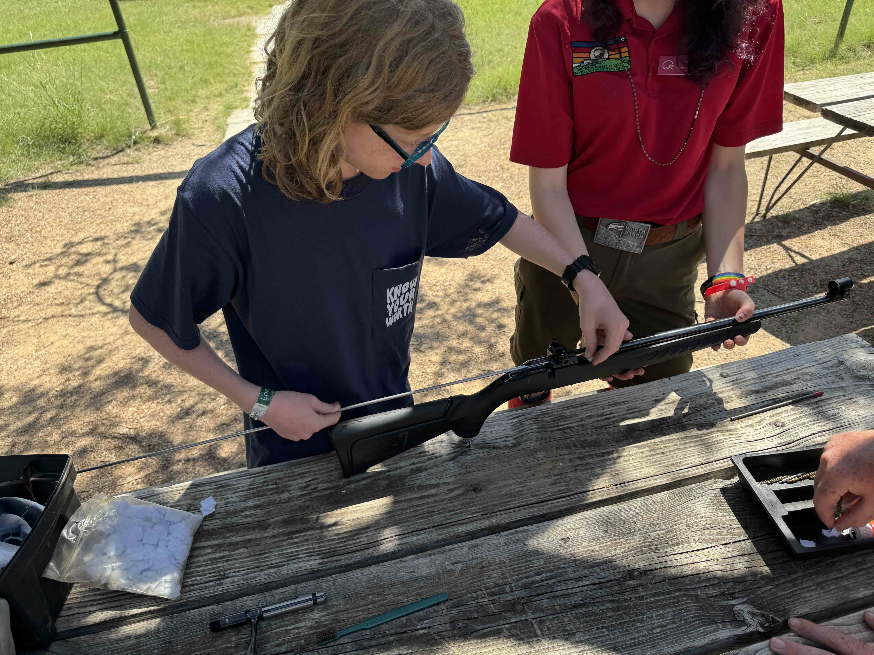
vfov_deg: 56.8
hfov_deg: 71.6
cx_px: 437
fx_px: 606
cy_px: 328
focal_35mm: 24
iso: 80
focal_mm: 6.76
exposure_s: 1/995
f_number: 1.78
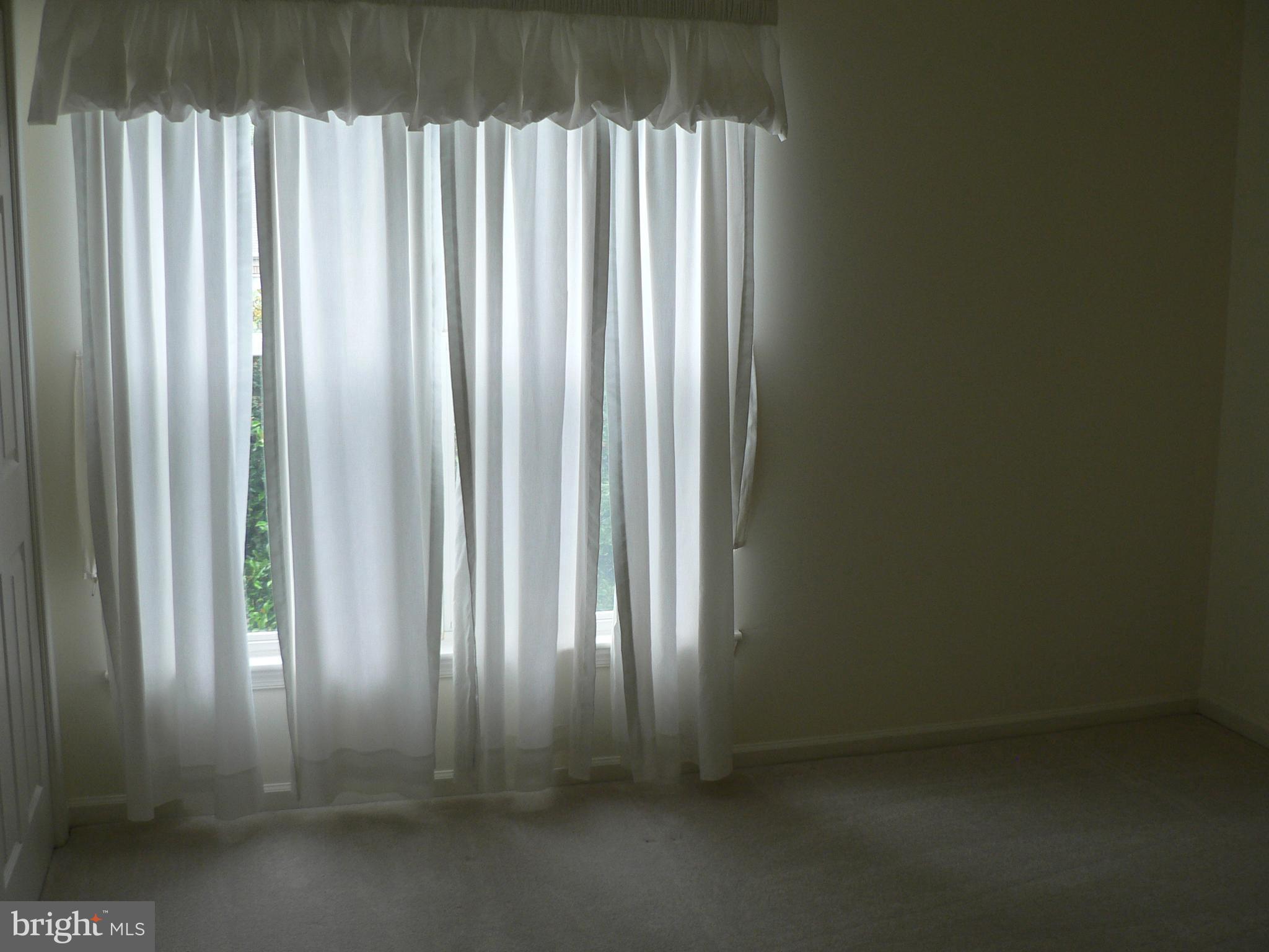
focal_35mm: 36
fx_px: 1320
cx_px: 634
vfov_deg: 39.7
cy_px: 476
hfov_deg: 51.4
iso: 80
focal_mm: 6
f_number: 2.8
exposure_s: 1/30
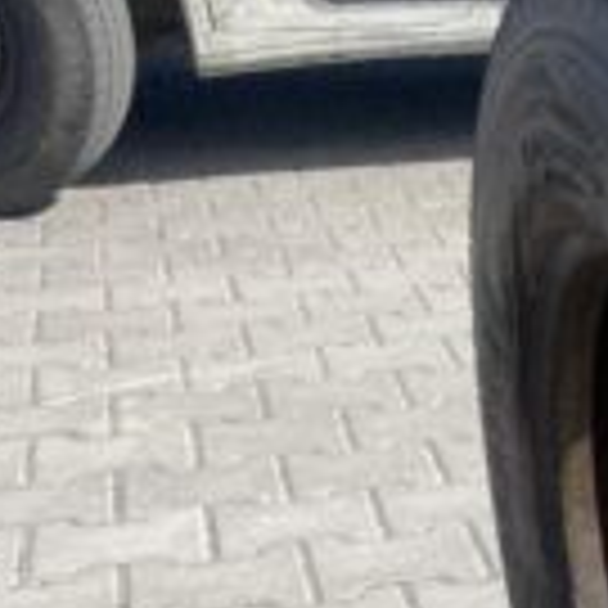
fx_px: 1451
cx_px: 937
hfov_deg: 20.1
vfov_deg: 23.0
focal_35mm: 73
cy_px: 570
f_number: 1.8
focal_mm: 4.25
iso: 32
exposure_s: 1/1522
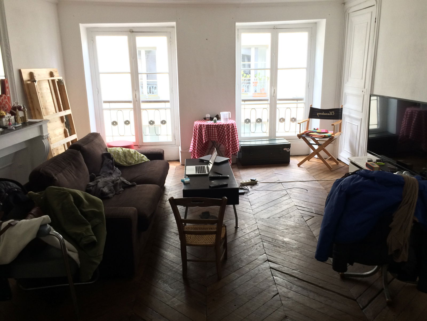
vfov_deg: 48.2
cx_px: 214
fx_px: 358
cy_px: 160
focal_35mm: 29
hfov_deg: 61.7
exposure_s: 1/33
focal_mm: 4.15
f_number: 2.2
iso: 125
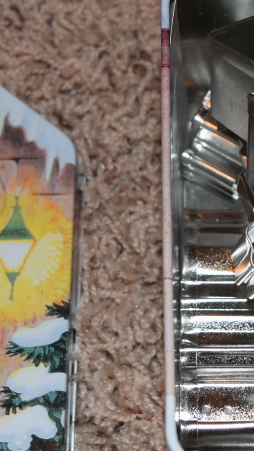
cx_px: 172
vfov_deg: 22.2
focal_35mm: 96
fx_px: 1149
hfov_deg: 12.6
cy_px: 196
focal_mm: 22
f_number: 4.5
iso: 220
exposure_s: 1/80
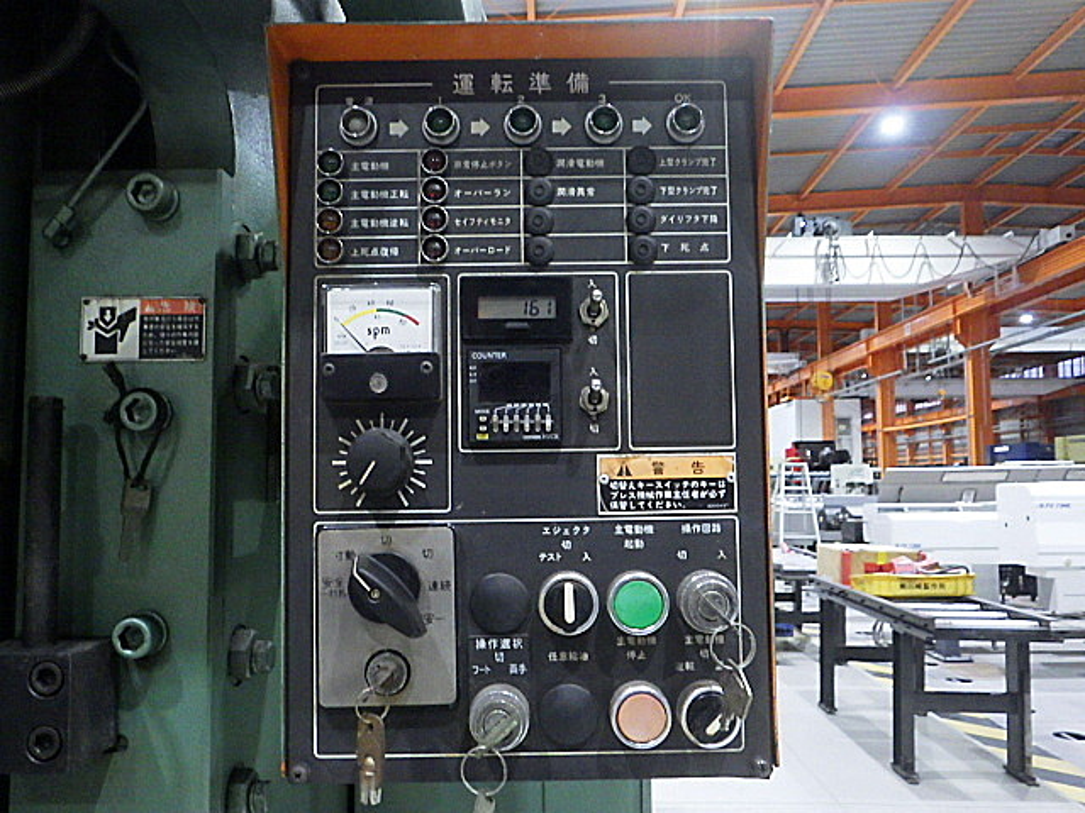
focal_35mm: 28
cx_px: 542
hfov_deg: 63.4
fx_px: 878
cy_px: 406
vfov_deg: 49.7
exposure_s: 1/30
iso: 1600
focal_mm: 5
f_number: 3.5
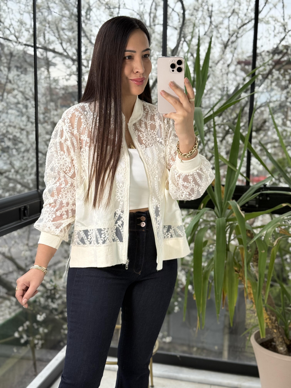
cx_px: 146
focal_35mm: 48
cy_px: 194
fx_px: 538
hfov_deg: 30.3
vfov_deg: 39.7
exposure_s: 1/129
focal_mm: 6.76
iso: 80
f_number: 1.78
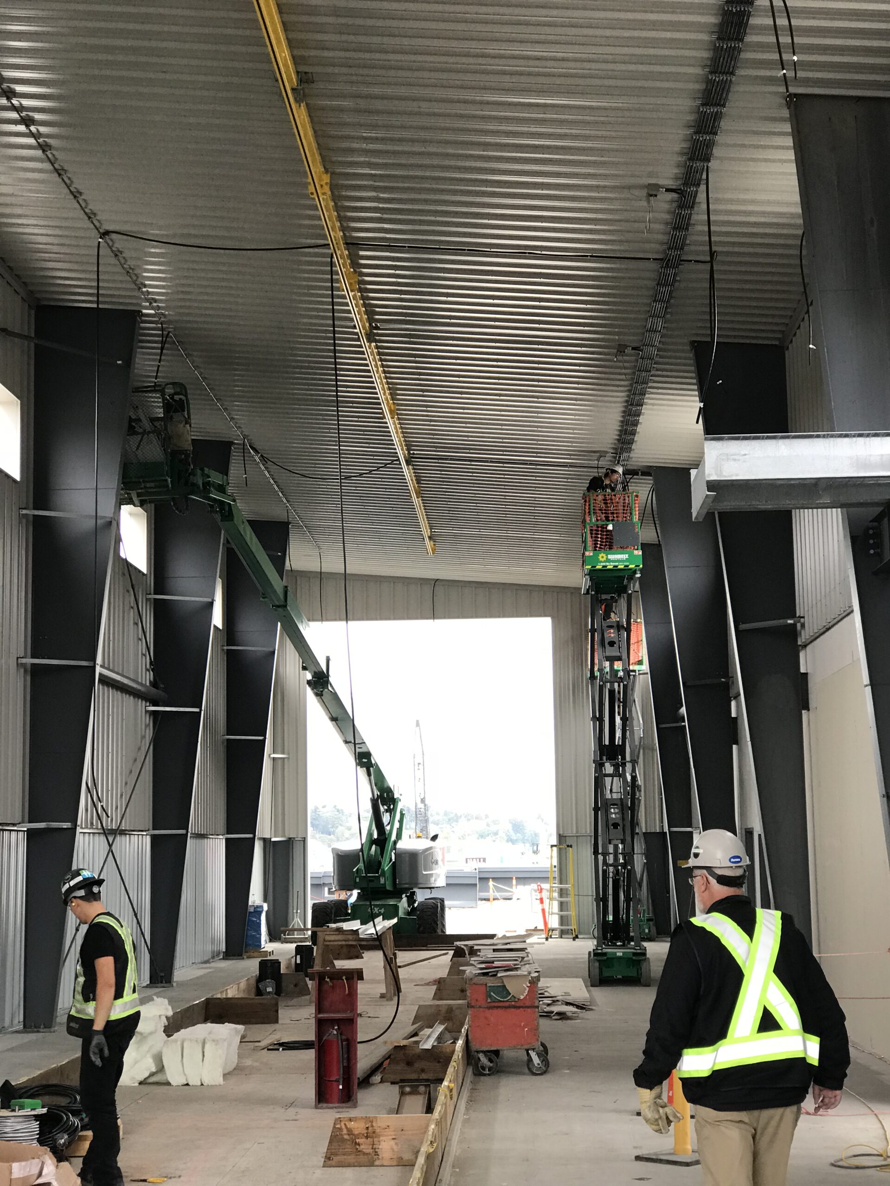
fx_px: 1954
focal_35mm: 57
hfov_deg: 25.7
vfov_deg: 33.8
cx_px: 445
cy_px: 593
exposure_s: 1/60
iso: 40
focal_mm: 6.6
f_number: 2.8
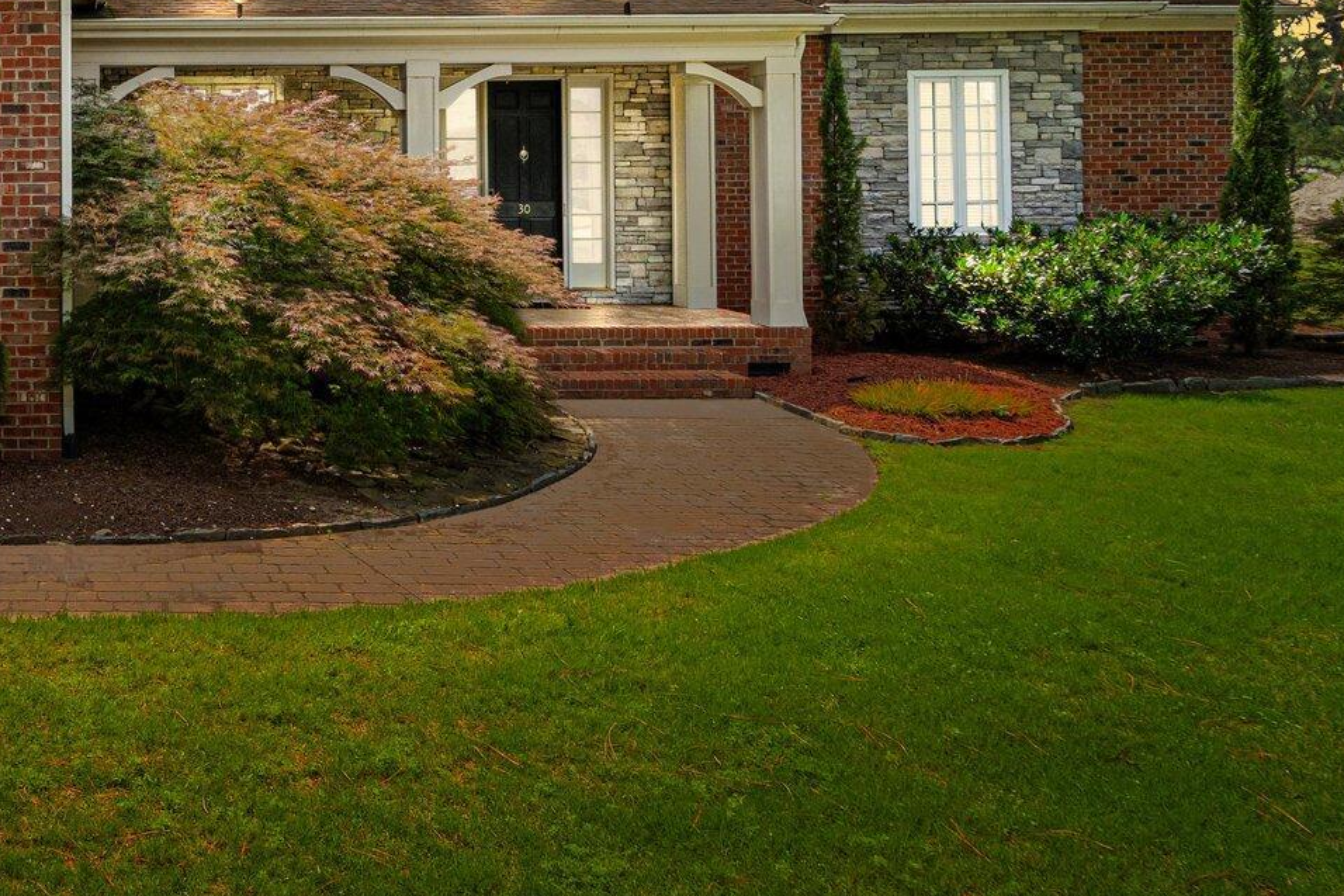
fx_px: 1120
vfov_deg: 41.0
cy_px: 133
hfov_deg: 51.8
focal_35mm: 30
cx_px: 55
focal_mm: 14
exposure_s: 1/320
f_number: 8
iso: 500
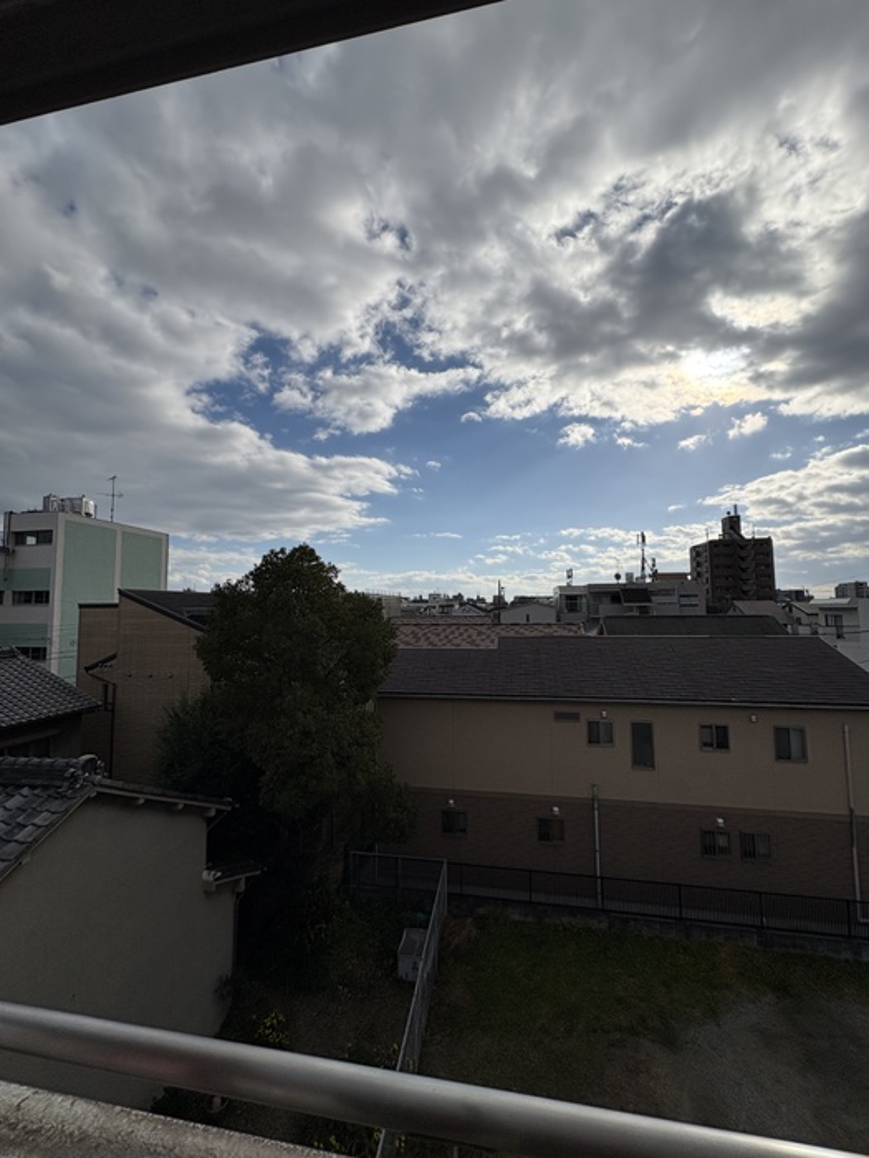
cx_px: 434
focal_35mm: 14
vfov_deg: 102.1
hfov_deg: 85.7
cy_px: 579
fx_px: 469
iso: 50
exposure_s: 1/6135
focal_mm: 2.22
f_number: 2.2
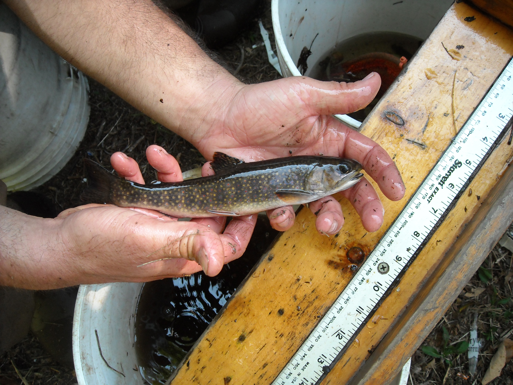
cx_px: 256
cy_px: 192
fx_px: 519
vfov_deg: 40.7
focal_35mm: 35
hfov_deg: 52.6
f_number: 2.8
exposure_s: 1/250
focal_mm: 5.7
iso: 168
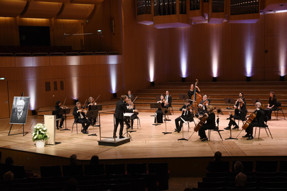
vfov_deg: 24.6
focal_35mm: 55
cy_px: 96
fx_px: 438
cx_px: 144
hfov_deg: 36.3
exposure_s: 1/60
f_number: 6.3
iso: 2000
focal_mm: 55
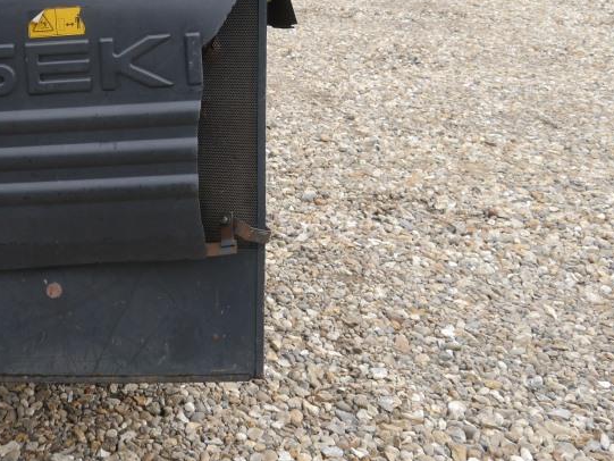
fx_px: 940
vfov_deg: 26.8
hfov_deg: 34.5
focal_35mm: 53
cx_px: 85
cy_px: 64
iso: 160
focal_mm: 14
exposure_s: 1/250
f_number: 5
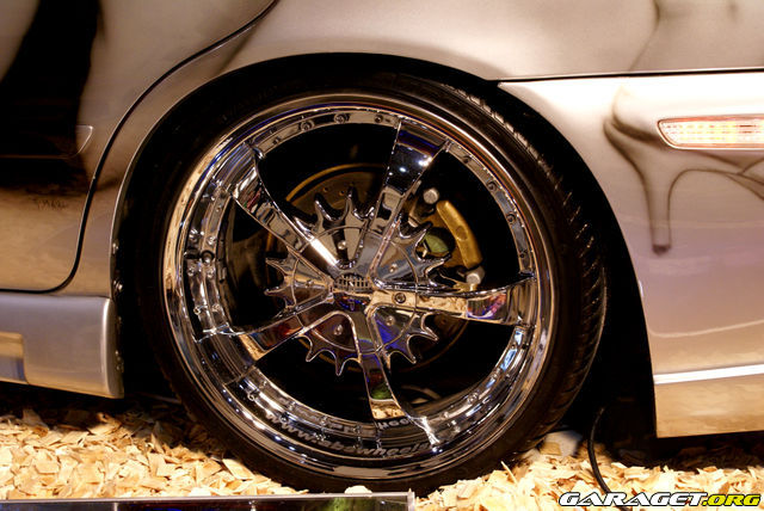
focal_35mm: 68
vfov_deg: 20.2
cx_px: 382
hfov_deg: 29.8
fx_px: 1434
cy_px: 256
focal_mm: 45
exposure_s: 1/30
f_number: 5.6
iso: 400
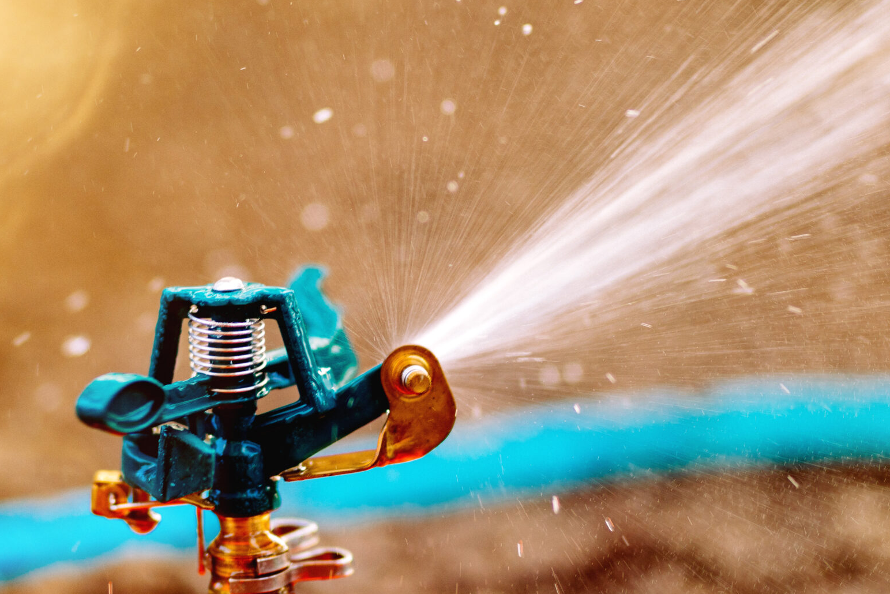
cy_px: 302
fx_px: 3487
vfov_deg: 9.7
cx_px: 331
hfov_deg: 14.5
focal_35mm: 141
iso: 200
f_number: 1.4
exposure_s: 1/320
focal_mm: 85
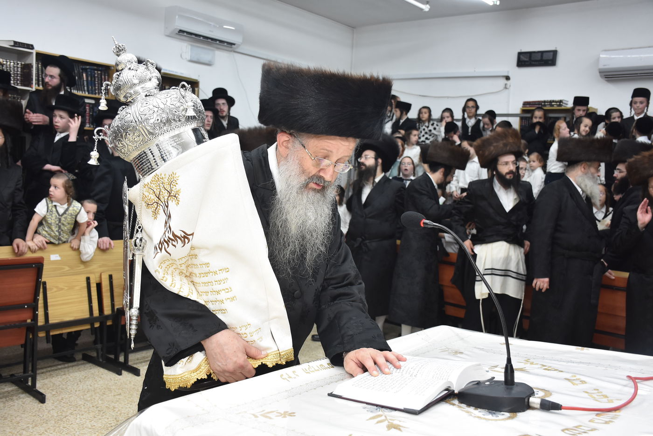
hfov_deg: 55.1
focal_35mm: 34
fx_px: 626
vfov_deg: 38.4
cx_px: 326
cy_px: 218
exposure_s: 1/125
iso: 800
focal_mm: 23
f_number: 5.6
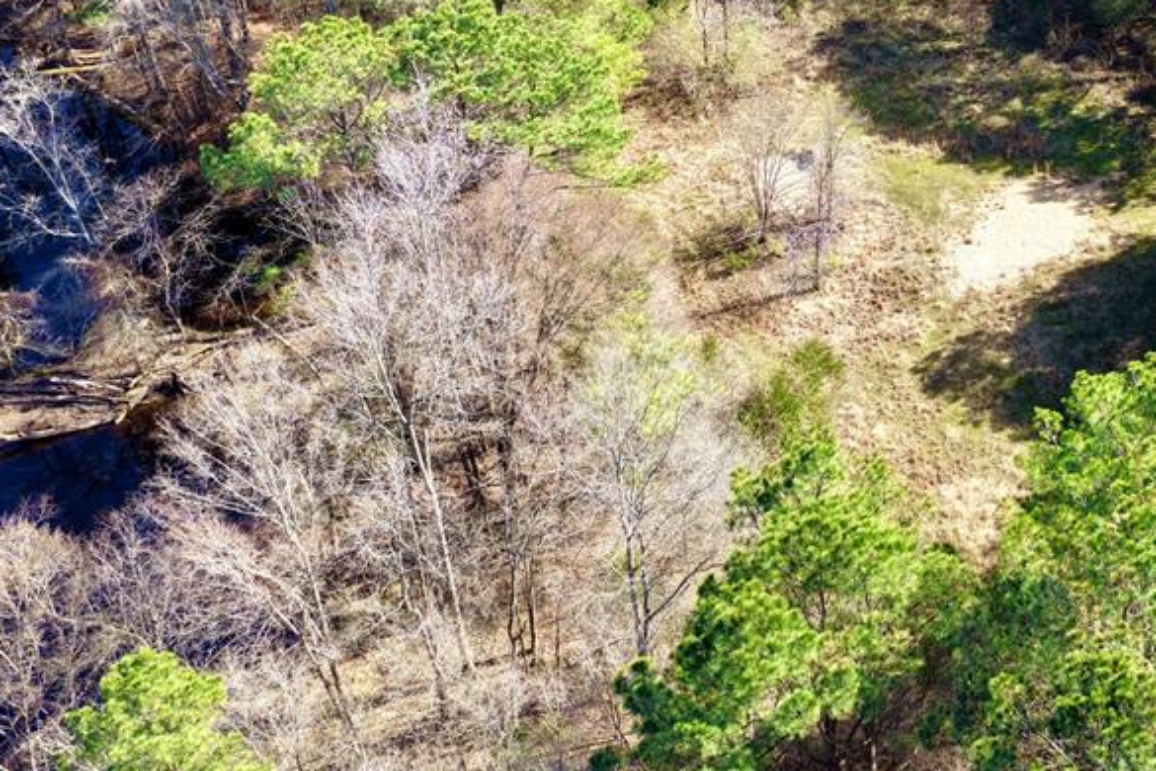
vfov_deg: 26.8
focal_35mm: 49
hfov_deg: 38.2
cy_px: 119
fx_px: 1573
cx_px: 992
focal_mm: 14.45
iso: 100
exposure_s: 1/320
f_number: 2.8
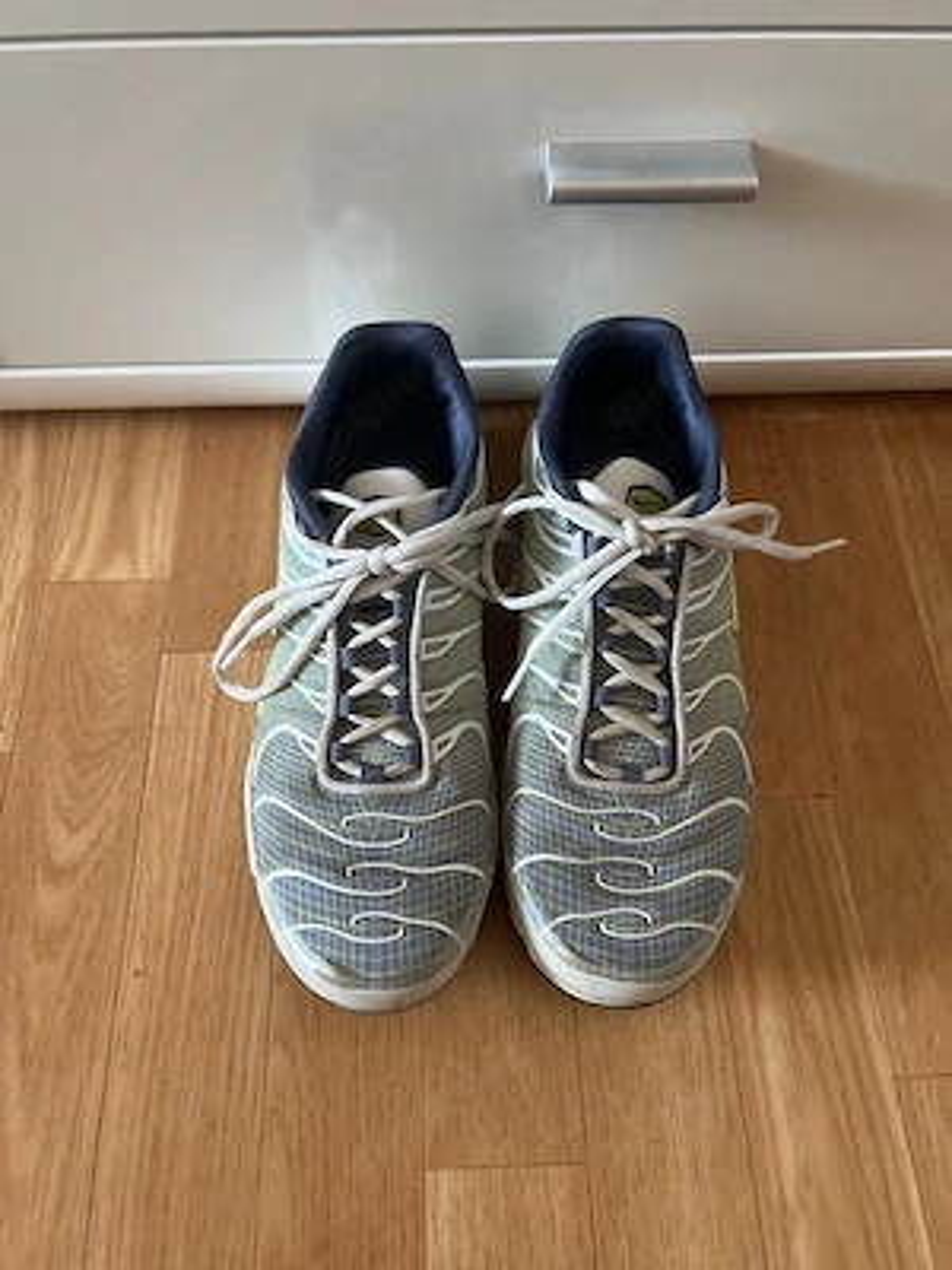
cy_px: 635
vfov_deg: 67.3
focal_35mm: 26
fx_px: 953
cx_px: 476
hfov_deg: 53.1
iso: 320
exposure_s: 1/50
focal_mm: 5.7
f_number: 1.5
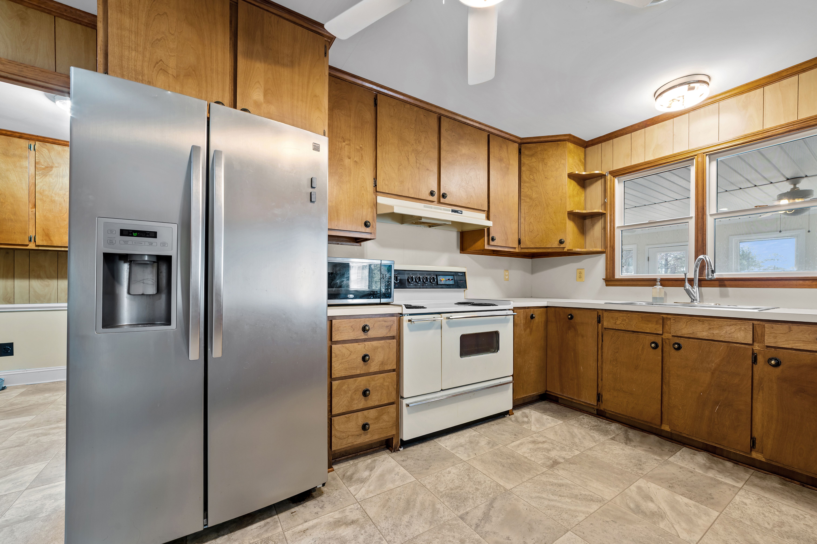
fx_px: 318
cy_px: 272
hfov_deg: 104.3
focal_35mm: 14
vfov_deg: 81.1
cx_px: 408
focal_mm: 14
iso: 250
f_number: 8
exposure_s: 1
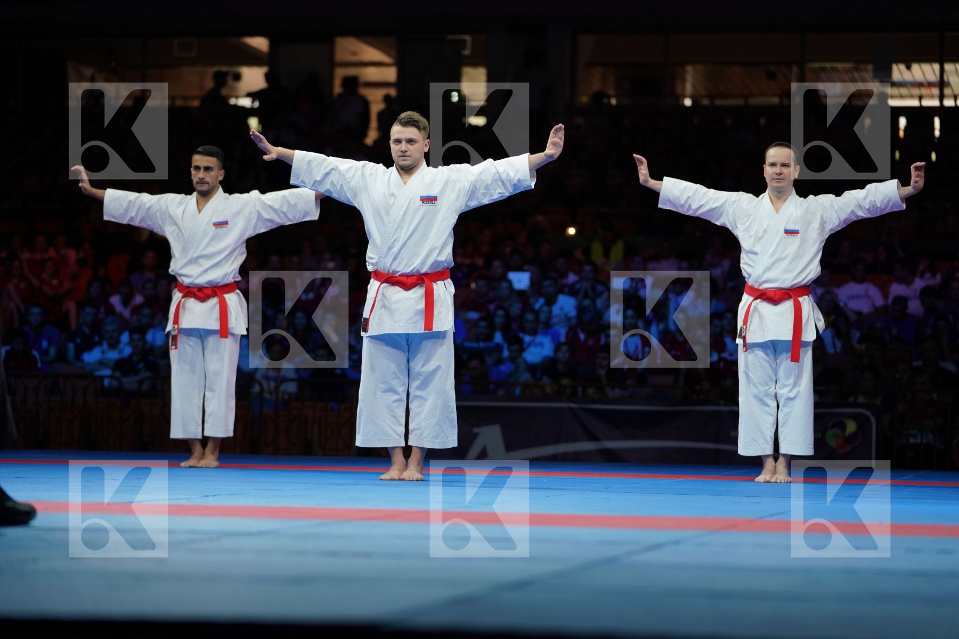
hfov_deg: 18.9
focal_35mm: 108
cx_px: 480
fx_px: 2877
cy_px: 320
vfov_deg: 12.7
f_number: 2.8
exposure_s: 1/500
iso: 500
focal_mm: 108
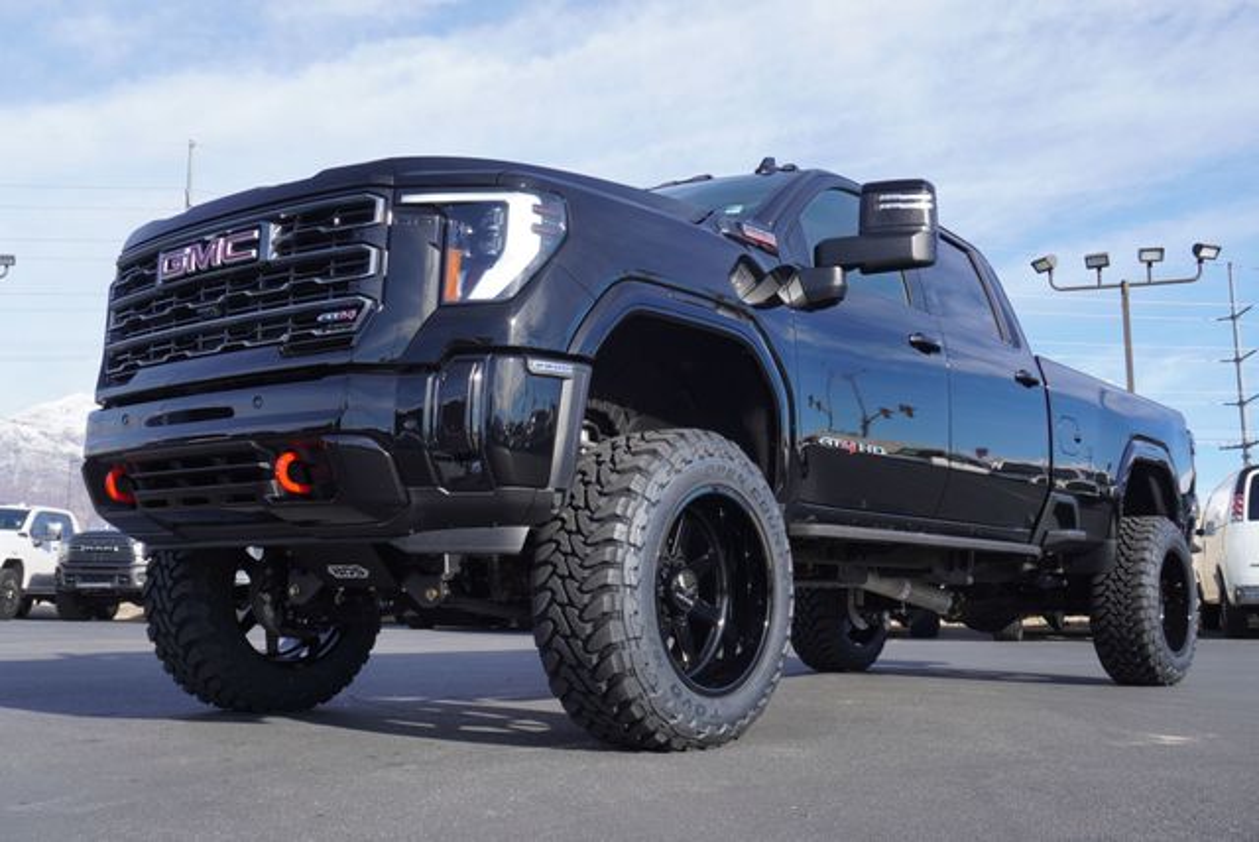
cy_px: 421
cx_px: 630
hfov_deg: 51.2
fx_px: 1313
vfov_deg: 35.6
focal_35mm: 38
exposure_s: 1/160
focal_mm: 25
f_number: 7.1
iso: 100
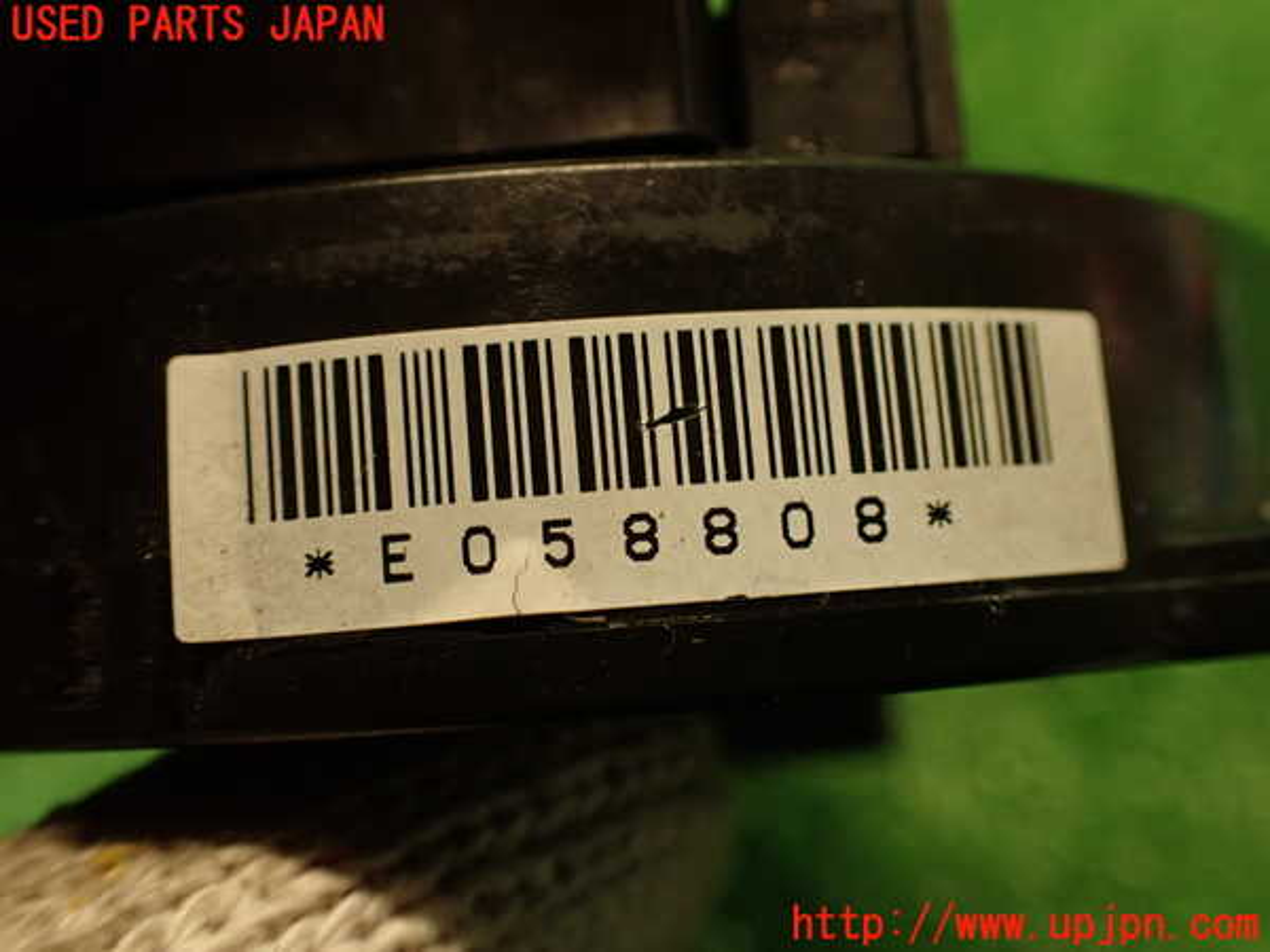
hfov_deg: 56.8
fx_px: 1174
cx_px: 635
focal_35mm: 32
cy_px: 476
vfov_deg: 44.2
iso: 250
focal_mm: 5.79
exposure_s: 1/30
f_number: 2.4
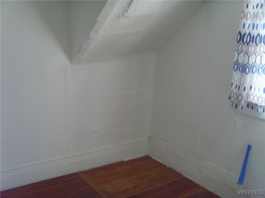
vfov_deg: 36.8
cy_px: 99
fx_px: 299
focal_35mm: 39
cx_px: 132
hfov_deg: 47.9
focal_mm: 6.6
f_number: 3.5
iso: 160
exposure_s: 1/45
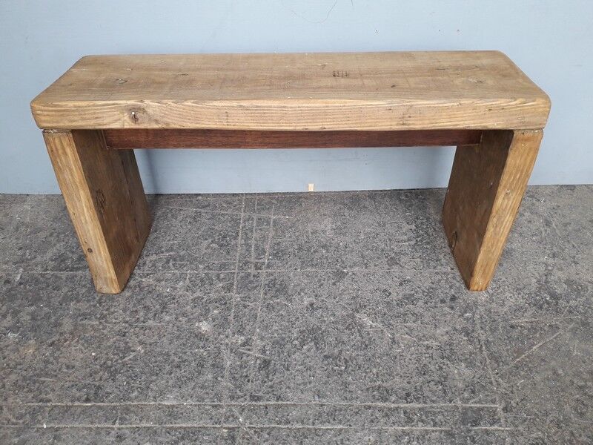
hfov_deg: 65.3
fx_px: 463
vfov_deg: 51.4
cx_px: 296
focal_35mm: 27
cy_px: 222
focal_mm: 3.6
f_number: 1.9
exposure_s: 1/50
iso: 80
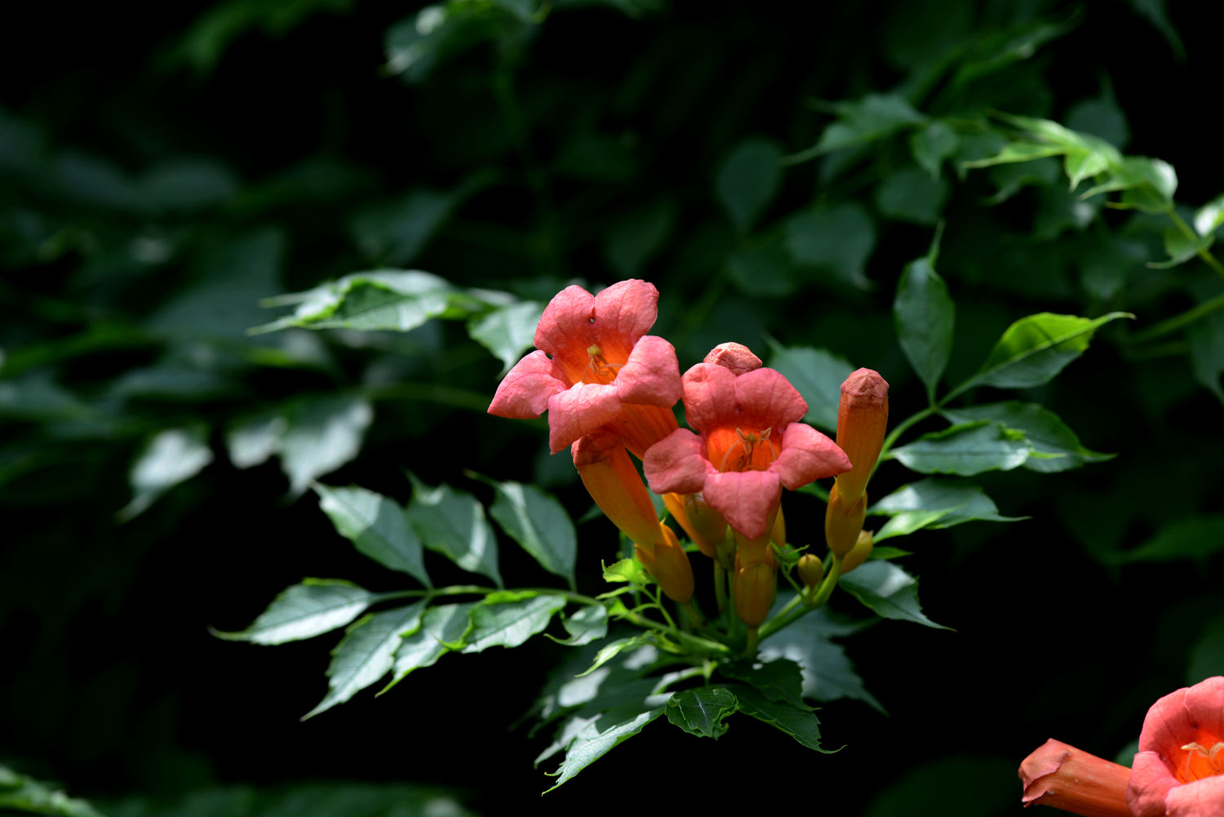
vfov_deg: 13.0
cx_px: 612
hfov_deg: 19.5
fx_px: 3571
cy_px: 408
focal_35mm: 105
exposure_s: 1/200
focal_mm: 105
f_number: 5.6
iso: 100
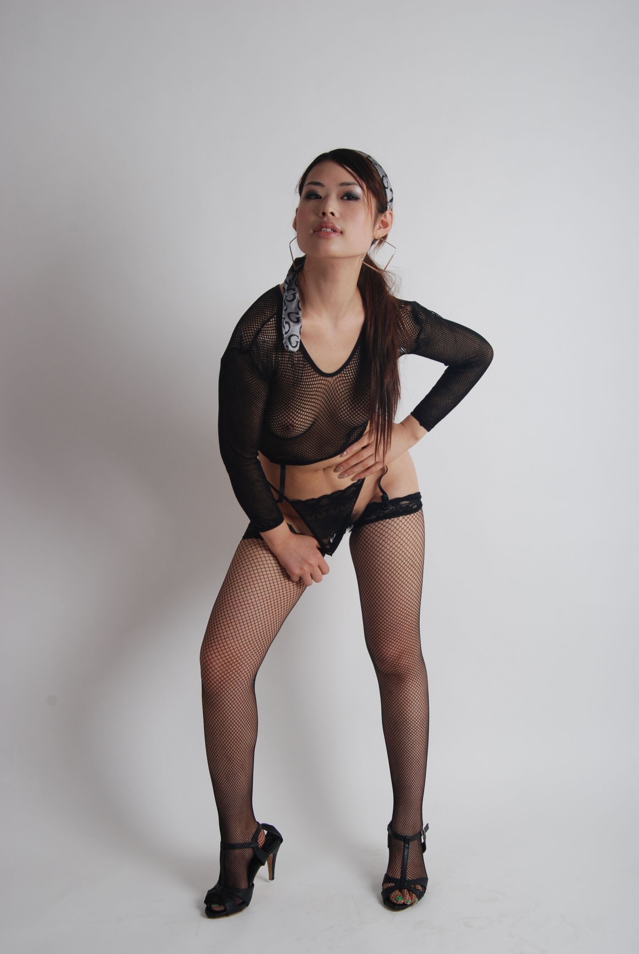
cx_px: 320
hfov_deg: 34.3
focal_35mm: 39
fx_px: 1035
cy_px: 477
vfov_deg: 49.5
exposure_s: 1/160
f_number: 10
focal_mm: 26
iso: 100
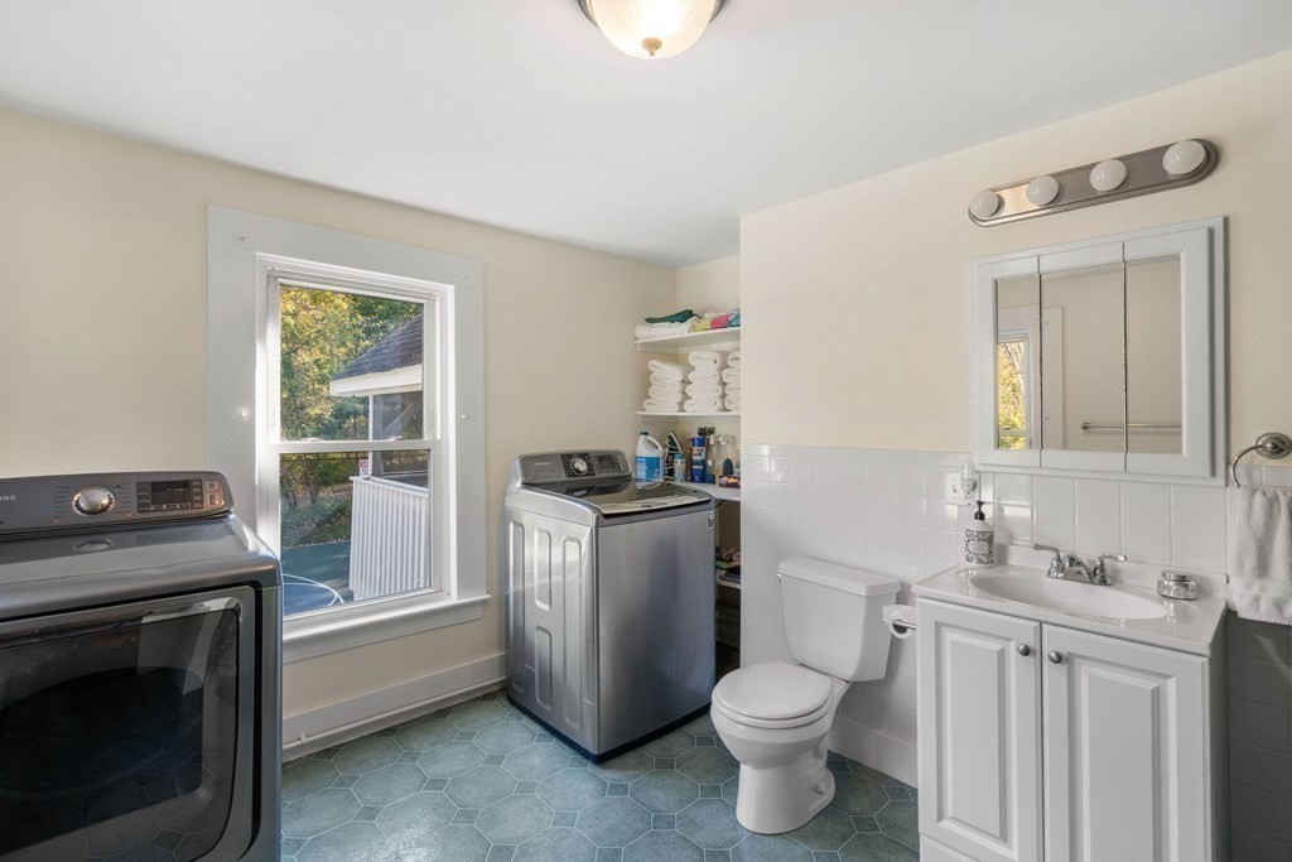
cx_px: 646
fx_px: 610
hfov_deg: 93.3
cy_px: 431
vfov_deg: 70.5
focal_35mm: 17
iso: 800
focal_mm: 17
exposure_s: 1/13
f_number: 11
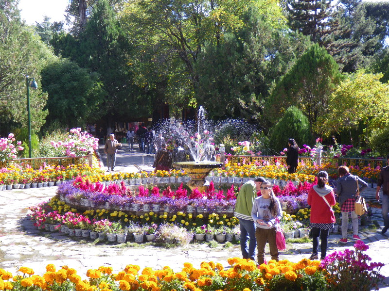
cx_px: 194
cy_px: 146
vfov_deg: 23.7
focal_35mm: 62
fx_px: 697
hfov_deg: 31.2
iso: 64
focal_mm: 11.1
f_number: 4.6
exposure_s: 1/80
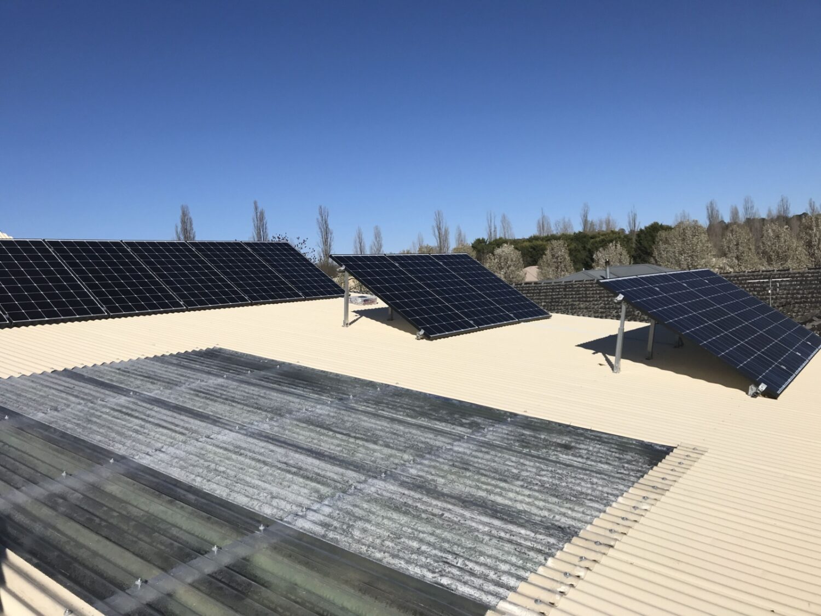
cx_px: 410
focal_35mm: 28
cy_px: 308
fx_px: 664
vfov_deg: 49.7
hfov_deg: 63.4
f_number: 1.8
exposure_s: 1/5650
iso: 20
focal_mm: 3.99
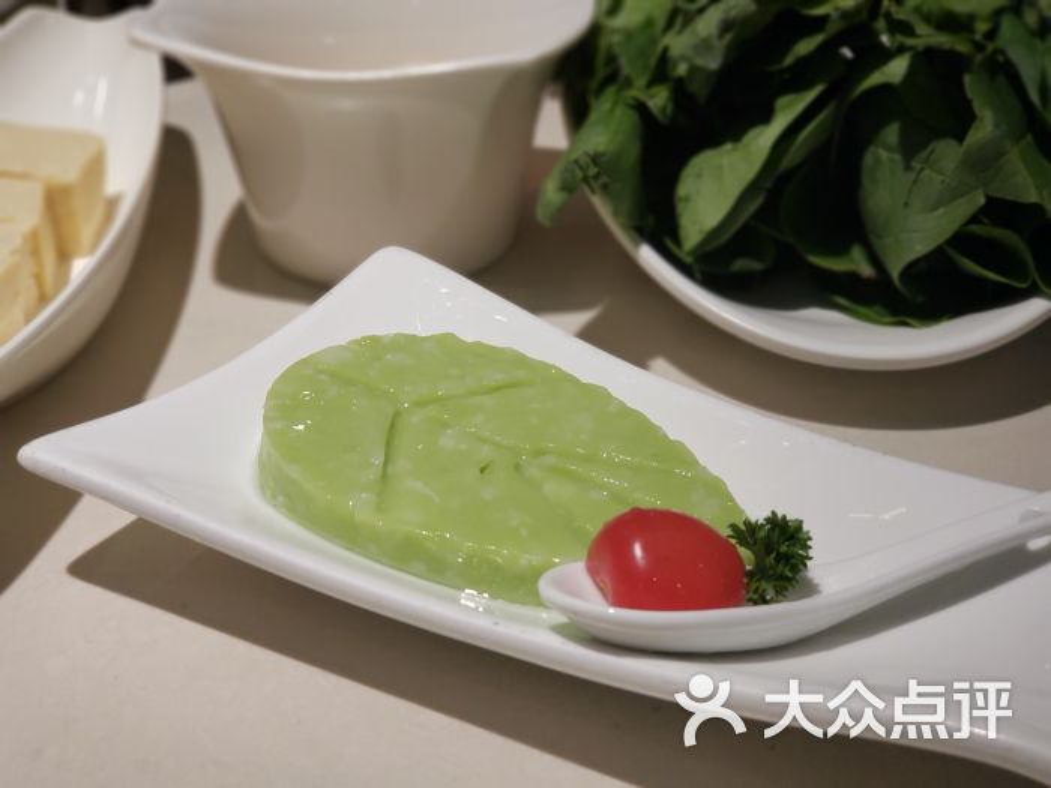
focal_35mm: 52
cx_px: 526
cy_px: 394
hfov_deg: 36.8
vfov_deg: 28.0
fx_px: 1579
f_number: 2.4
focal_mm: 6
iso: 160
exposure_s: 1/33
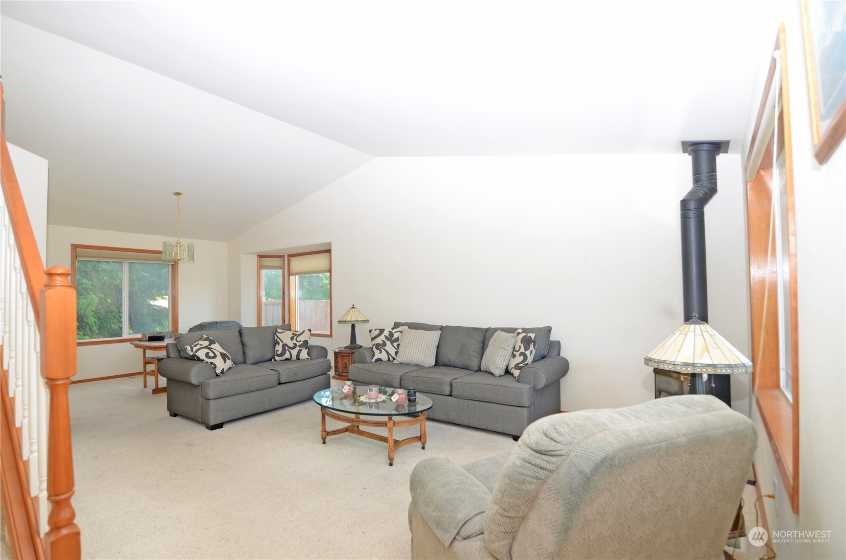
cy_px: 280
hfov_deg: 95.1
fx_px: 387
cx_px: 423
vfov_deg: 71.8
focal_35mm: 16
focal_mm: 11
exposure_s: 1/60
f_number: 4
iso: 100
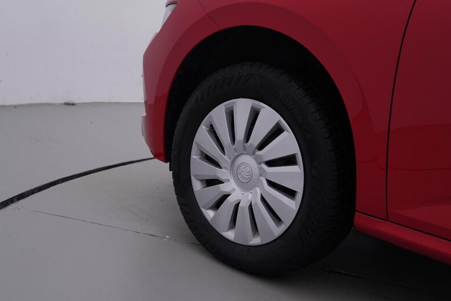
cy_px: 195
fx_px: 589
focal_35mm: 47
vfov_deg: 28.5
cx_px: 237
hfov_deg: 41.9
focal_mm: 24
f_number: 4.5
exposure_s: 1/100
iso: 125
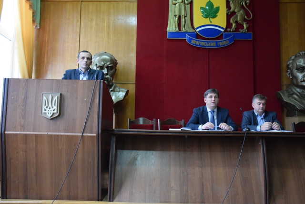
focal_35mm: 33
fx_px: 280
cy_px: 102
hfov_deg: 57.2
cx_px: 152
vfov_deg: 40.0
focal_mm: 22
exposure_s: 1/60
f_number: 3.5
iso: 3600
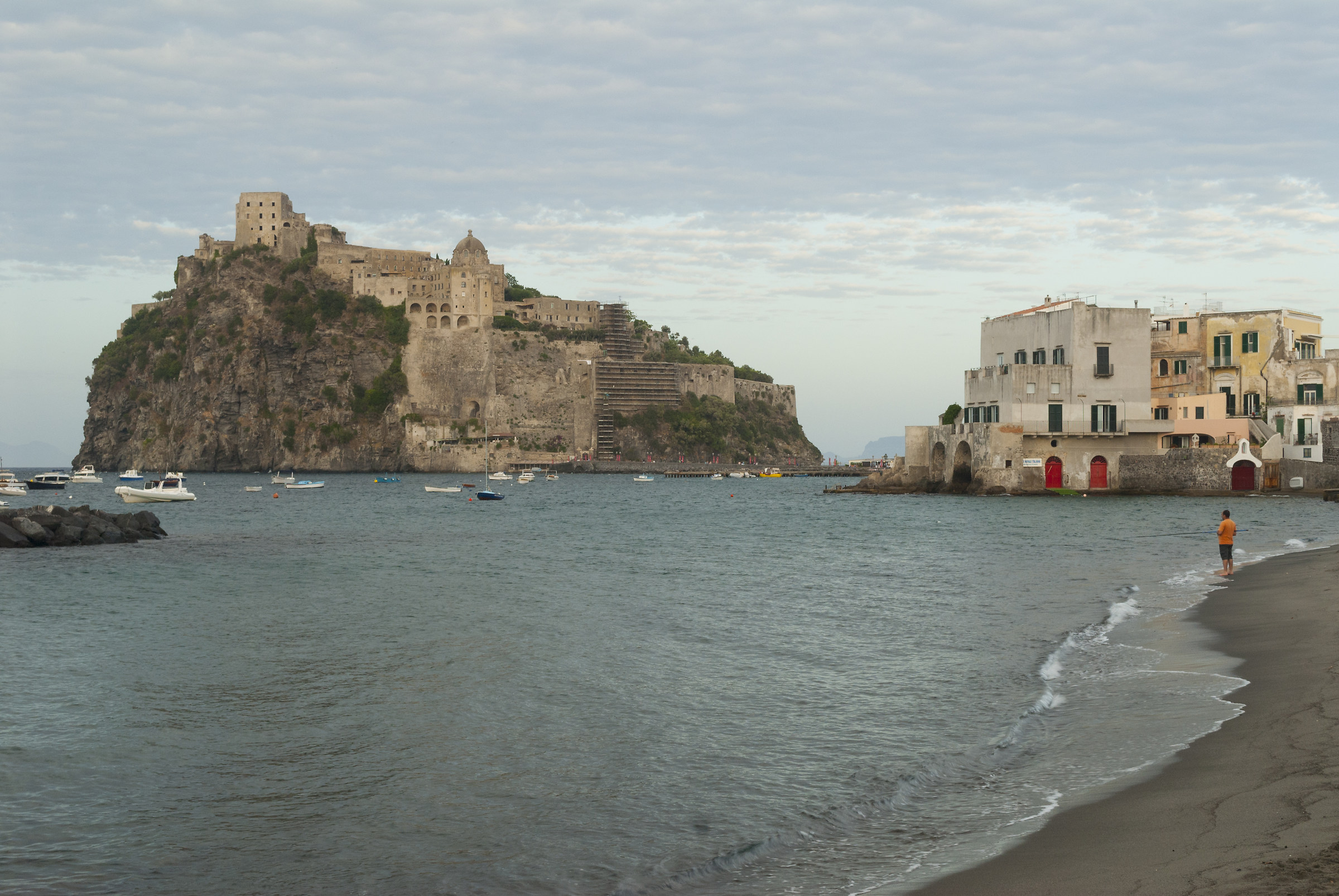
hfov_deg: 38.8
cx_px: 670
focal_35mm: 51
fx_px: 1899
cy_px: 448
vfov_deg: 26.5
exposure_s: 1/20
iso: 320
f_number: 9
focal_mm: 34
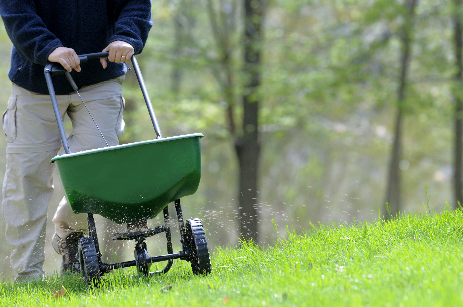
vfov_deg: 4.9
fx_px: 3565
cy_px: 154
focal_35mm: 278
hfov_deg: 7.4
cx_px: 232
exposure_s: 1/250
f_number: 4
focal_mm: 185
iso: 200
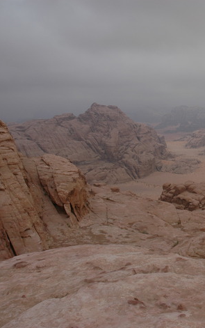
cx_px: 204
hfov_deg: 28.7
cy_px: 166
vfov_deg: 47.2
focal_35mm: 42
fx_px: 375
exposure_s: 1/250
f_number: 9
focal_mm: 18
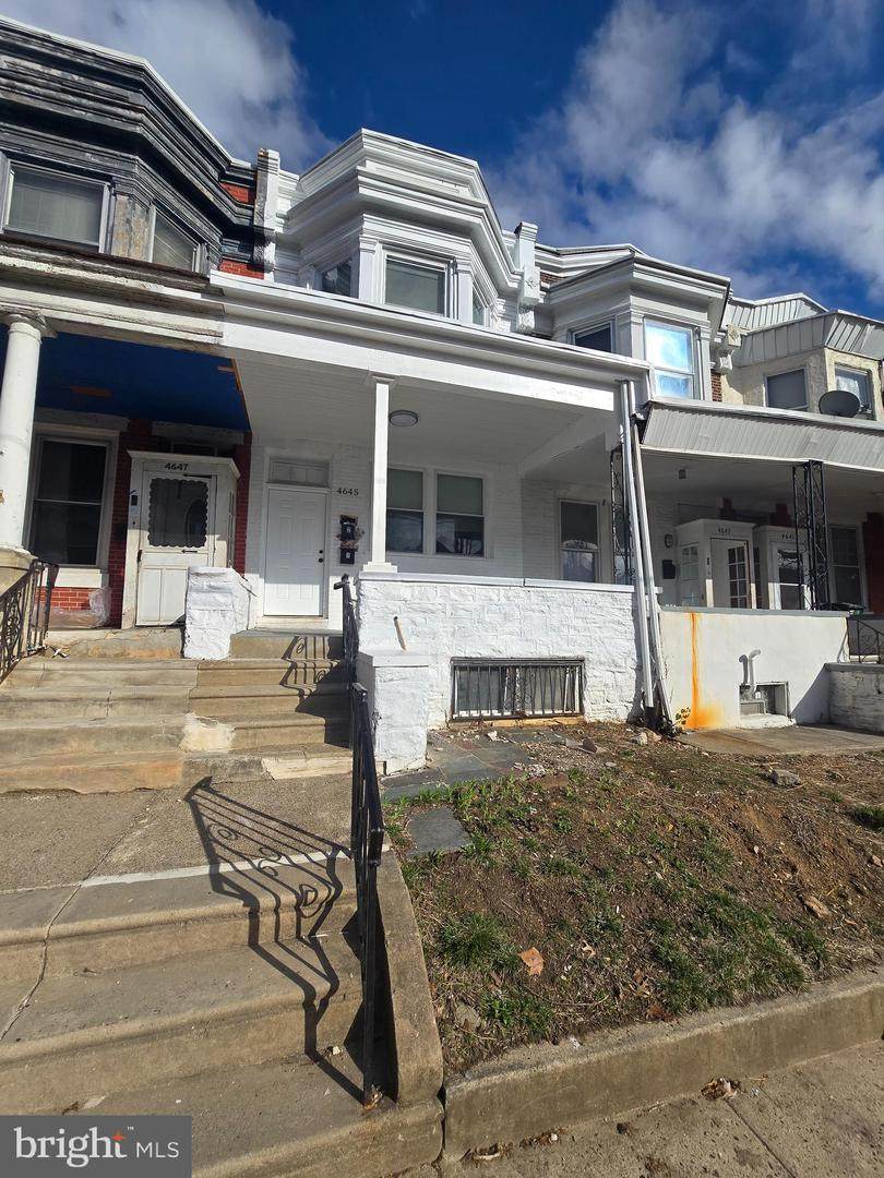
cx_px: 442
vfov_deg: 106.2
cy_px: 589
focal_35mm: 13
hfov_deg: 89.9
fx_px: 443
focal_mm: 2.2
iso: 50
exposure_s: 1/4210
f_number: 2.2
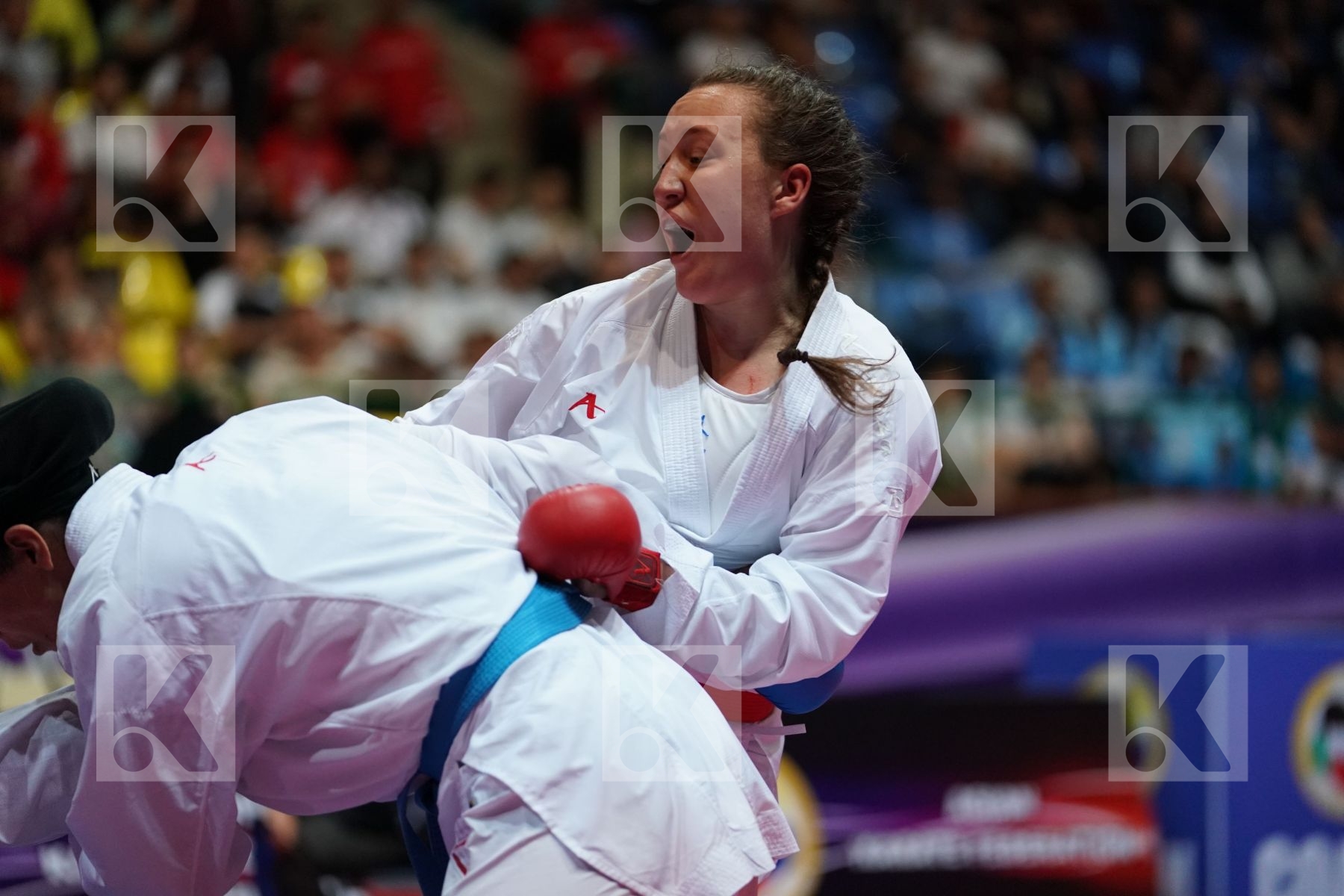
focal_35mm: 155
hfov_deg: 13.2
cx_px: 672
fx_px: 5786
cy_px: 448
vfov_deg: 8.9
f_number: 2.8
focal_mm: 155
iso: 4000
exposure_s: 1/1000
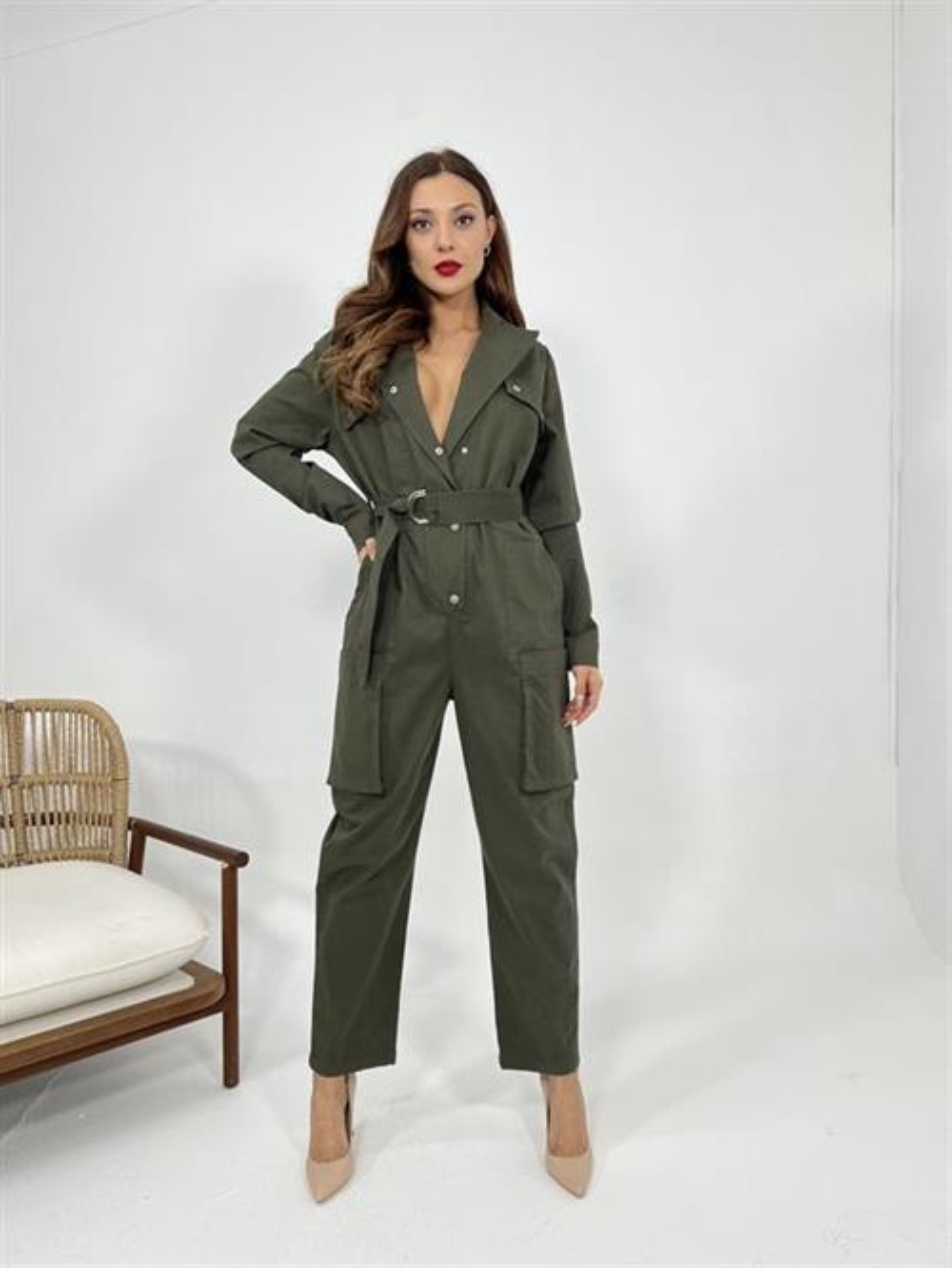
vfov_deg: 67.3
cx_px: 476
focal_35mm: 26
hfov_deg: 53.1
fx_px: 953
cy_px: 634
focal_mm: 5.7
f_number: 1.5
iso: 40
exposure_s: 1/100
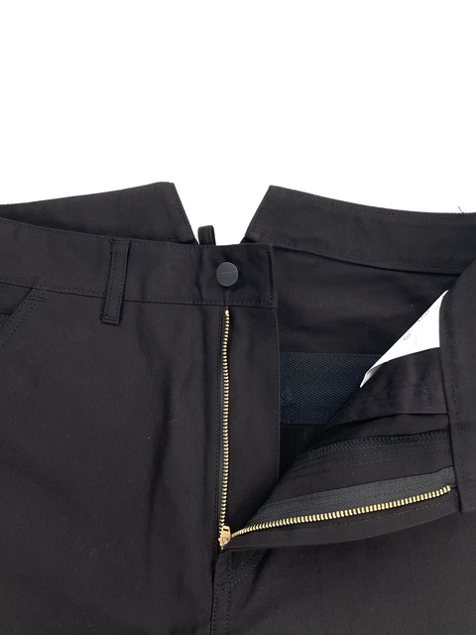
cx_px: 238
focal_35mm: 29
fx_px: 532
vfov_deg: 61.7
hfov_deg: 48.2
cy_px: 318
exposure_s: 1/120
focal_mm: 3
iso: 16
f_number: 1.8
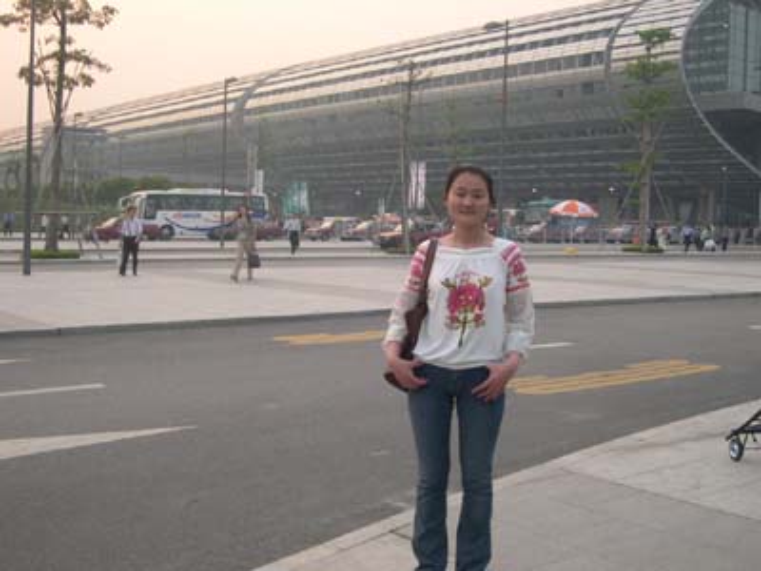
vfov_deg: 28.0
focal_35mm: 52
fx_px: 1143
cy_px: 286
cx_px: 380
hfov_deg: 36.8
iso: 100
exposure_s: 1/77
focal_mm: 11.1
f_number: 3.2
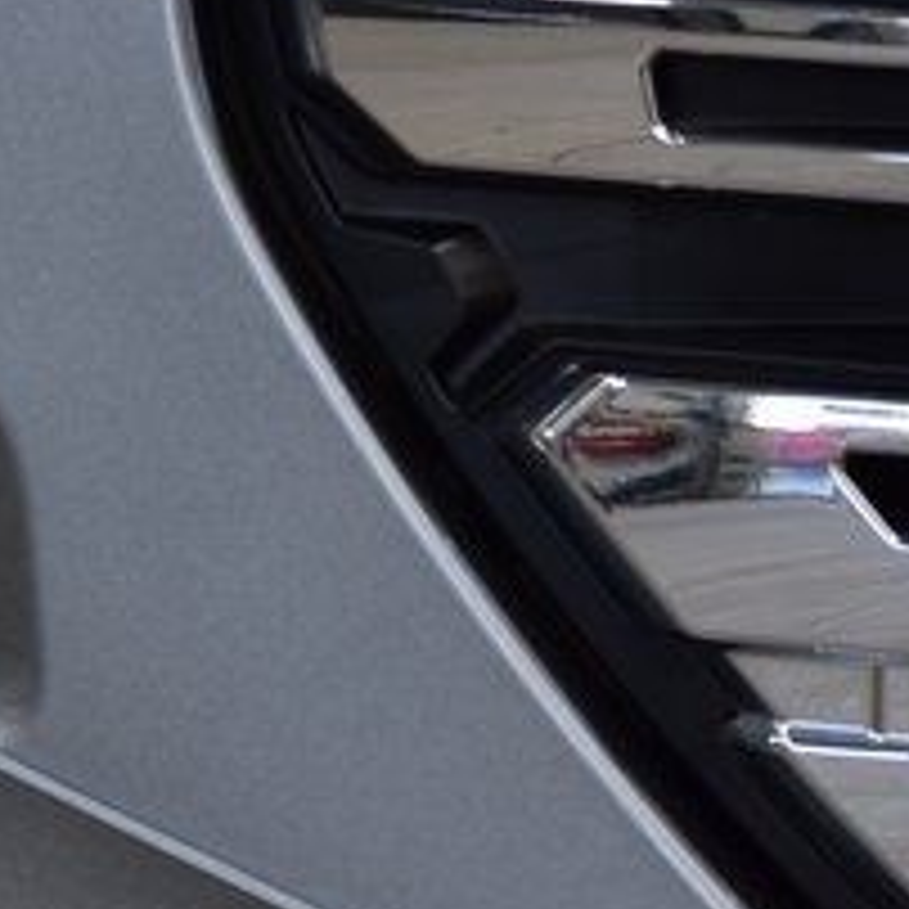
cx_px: -90
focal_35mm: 453
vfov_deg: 3.8
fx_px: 13458
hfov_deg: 3.9
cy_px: -547
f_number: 7.1
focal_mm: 70
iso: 500
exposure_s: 1/30
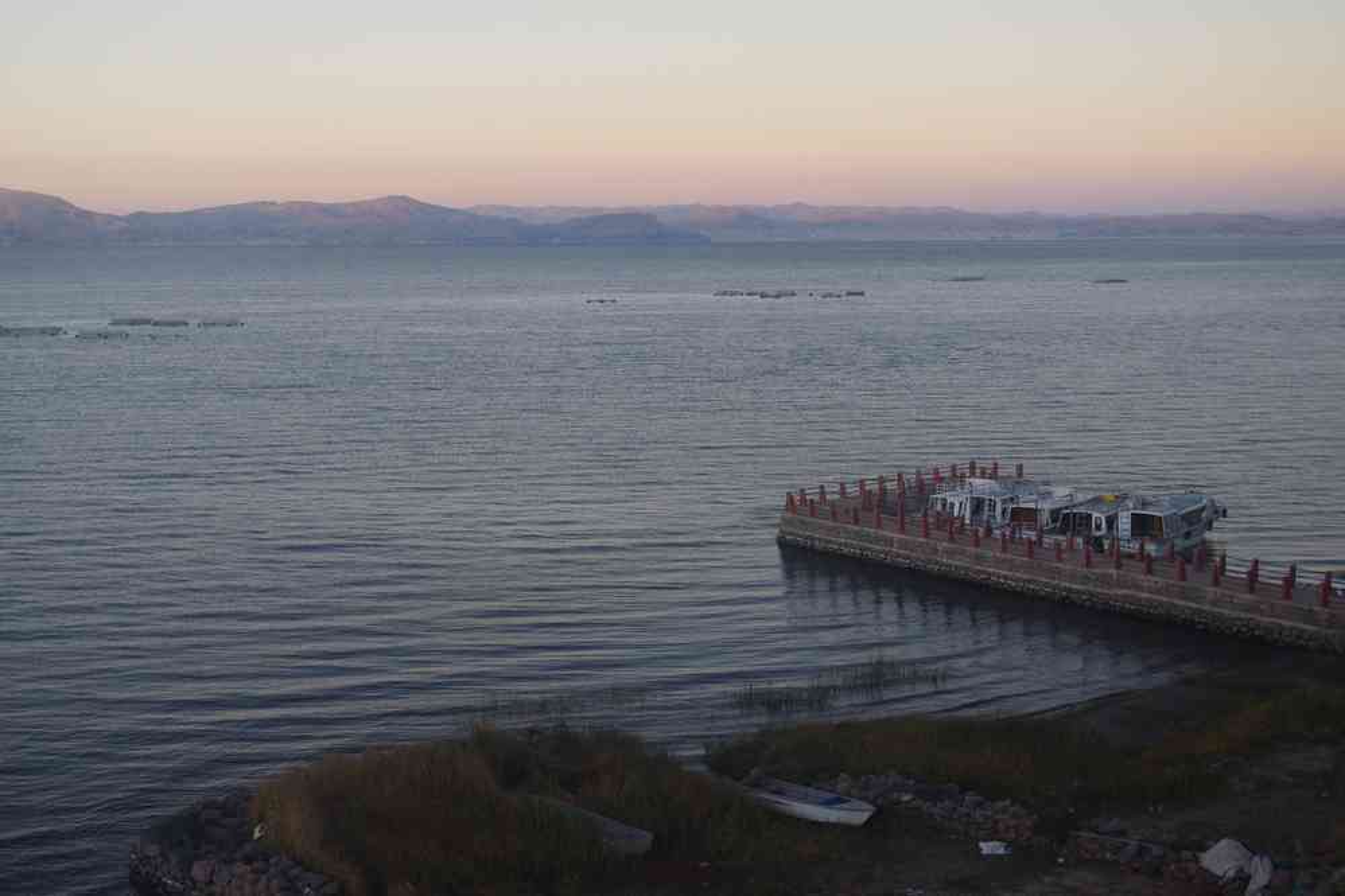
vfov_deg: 25.8
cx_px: 672
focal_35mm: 52
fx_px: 1961
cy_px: 448
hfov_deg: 37.9
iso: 800
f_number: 7.1
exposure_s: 1/60
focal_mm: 35
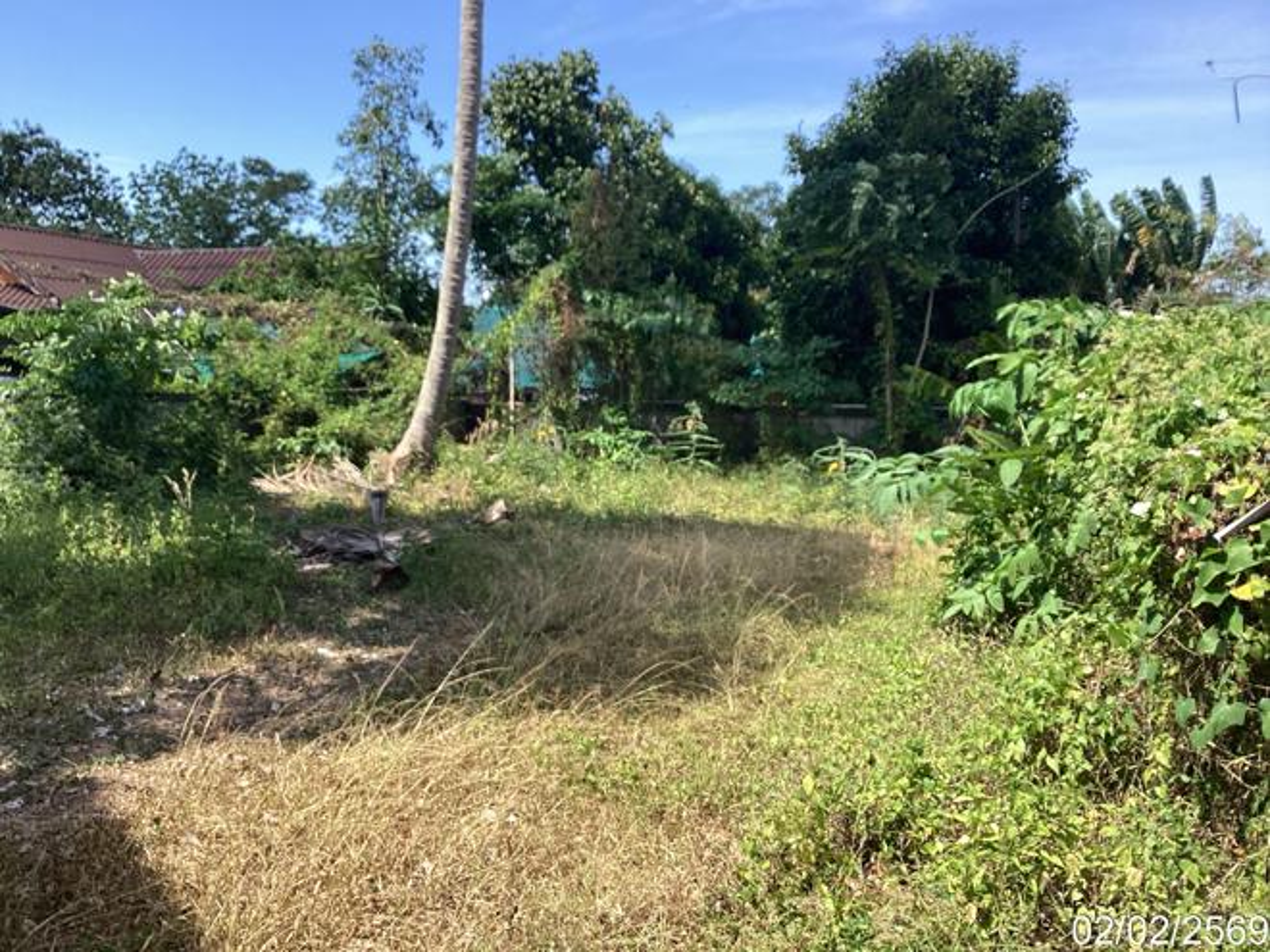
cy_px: 476
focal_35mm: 31
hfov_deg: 58.4
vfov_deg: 45.4
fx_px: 1137
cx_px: 635
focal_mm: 3.3
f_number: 2.4
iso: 25
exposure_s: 1/529
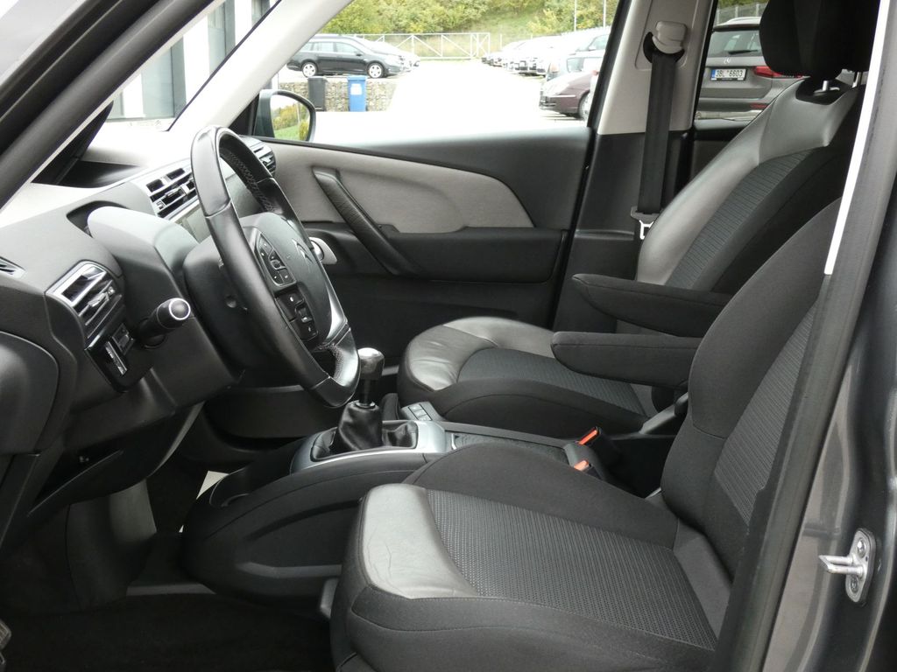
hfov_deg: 43.9
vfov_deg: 33.6
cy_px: 336
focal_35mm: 43
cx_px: 448
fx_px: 1114
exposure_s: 1/80
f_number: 5.6
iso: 500
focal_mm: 7.8
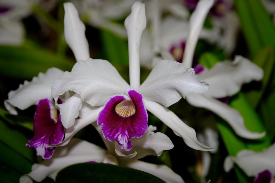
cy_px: 92
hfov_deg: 17.9
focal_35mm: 114
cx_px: 135
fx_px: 871
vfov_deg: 12.0
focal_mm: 73.8
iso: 160
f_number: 4
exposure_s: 1/60
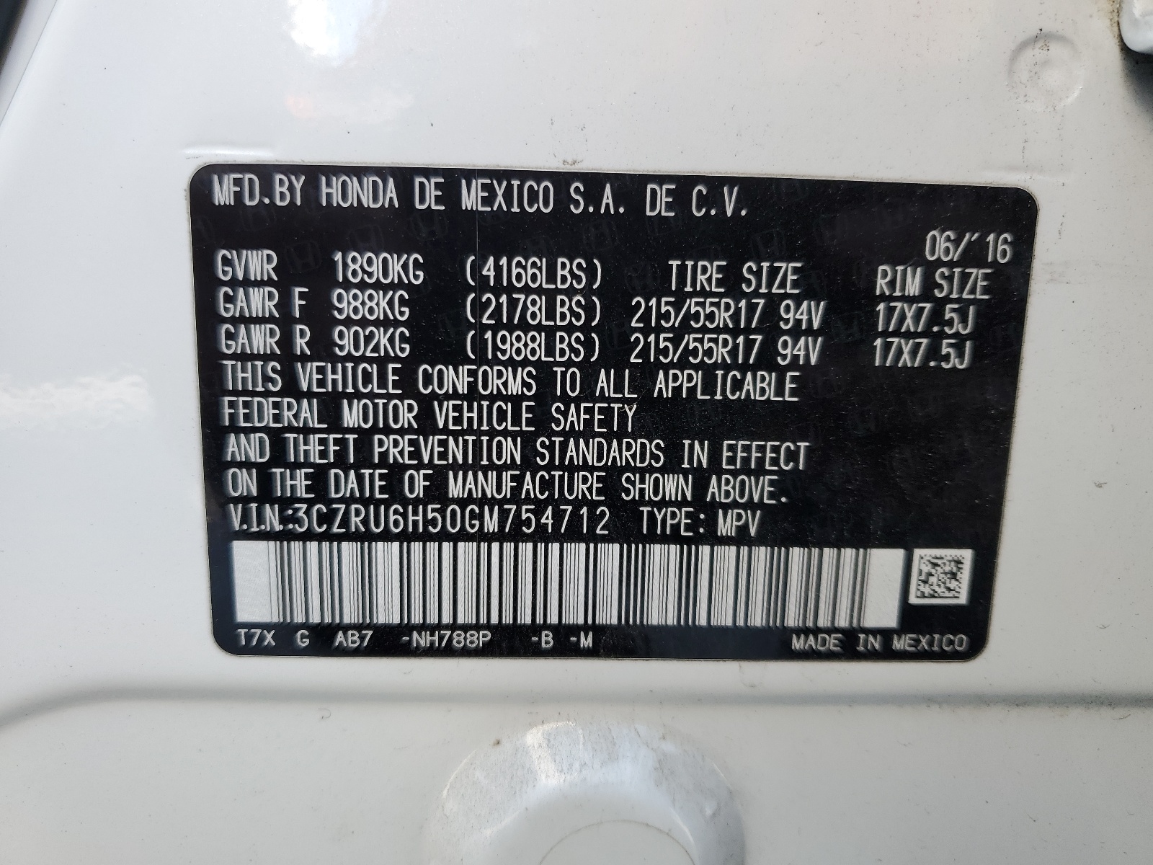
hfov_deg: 67.3
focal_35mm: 26
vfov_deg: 53.1
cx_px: 576
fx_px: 866
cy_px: 432
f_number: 1.5
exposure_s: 1/133
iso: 50
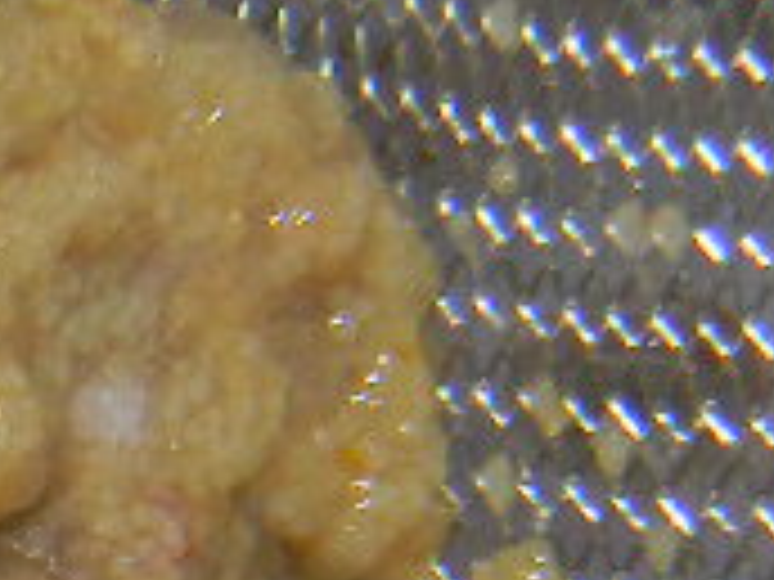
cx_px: -963
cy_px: 1457
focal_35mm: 494
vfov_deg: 3.0
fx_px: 11046
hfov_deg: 4.0
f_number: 4.5
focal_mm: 15.1
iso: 200
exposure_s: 1/30
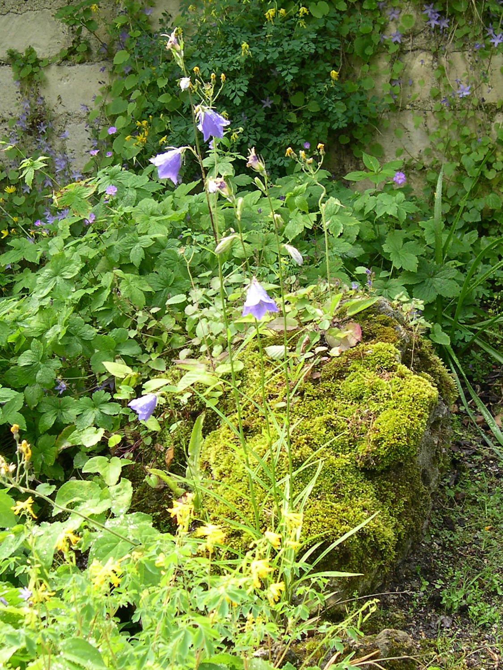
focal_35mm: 38
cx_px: 252
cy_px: 335
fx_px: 736
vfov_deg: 49.0
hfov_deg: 37.7
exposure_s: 1/128
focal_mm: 8
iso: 100
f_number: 2.8
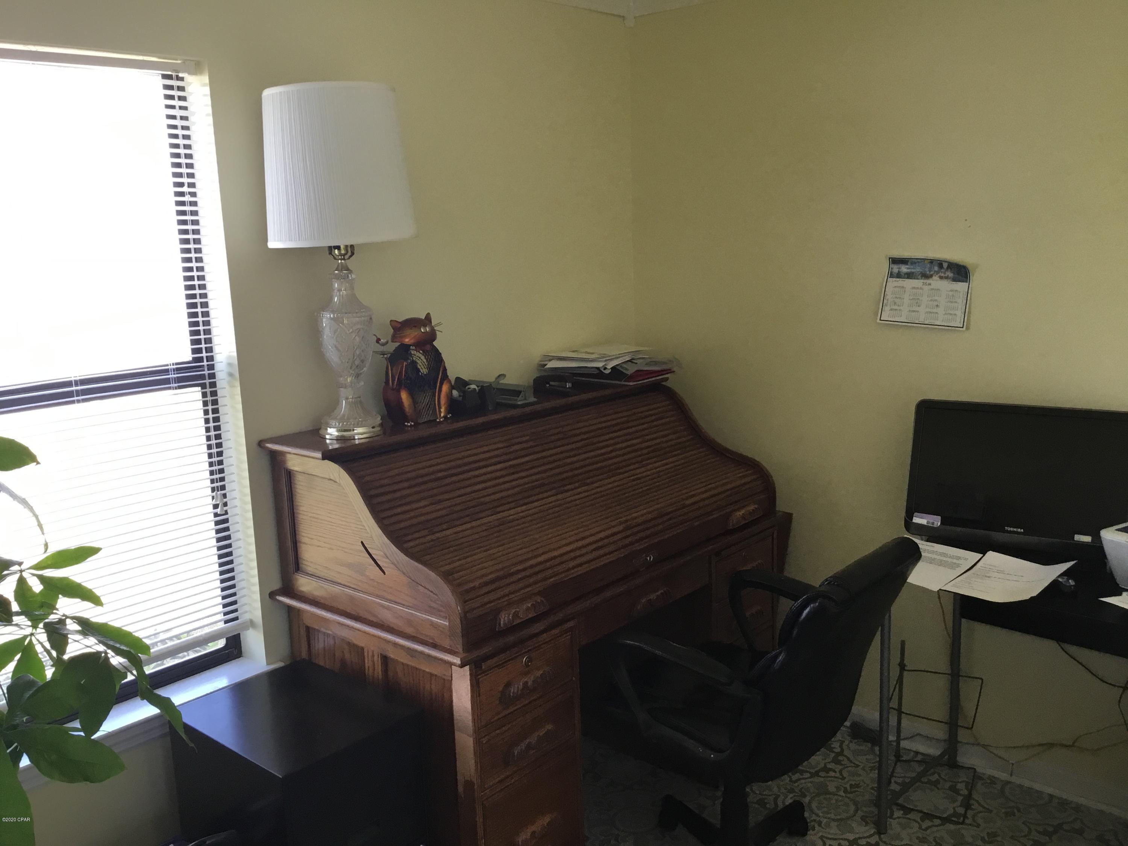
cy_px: 423
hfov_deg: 58.4
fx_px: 1010
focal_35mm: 31
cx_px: 564
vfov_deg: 45.4
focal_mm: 3.3
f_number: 2.4
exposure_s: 1/40
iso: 32
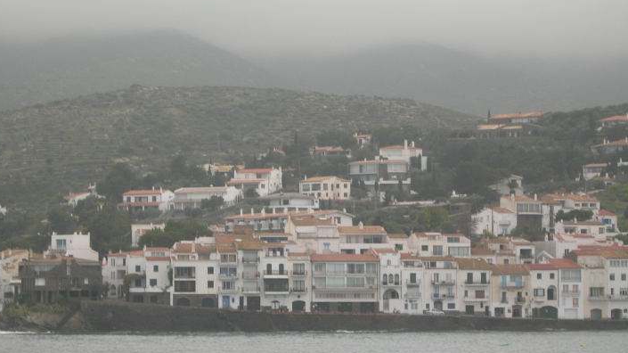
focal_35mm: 141
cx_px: 273
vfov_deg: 8.6
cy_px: 239
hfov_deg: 15.2
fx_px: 2347
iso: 50
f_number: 4.9
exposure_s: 1/75.5
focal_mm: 23.4
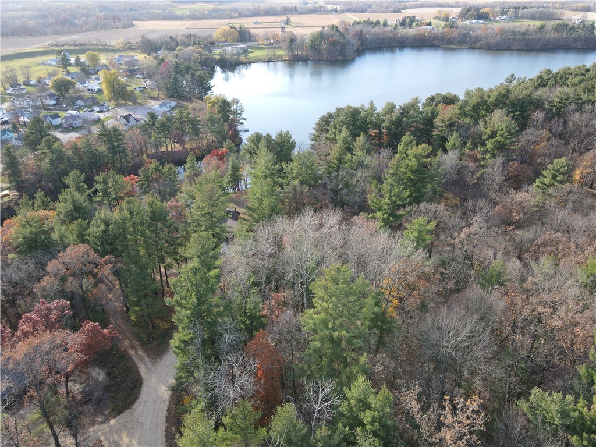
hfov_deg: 71.6
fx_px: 413
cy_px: 224
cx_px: 298
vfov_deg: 56.8
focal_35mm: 24
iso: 100
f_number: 2.8
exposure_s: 1/90
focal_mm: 4.5
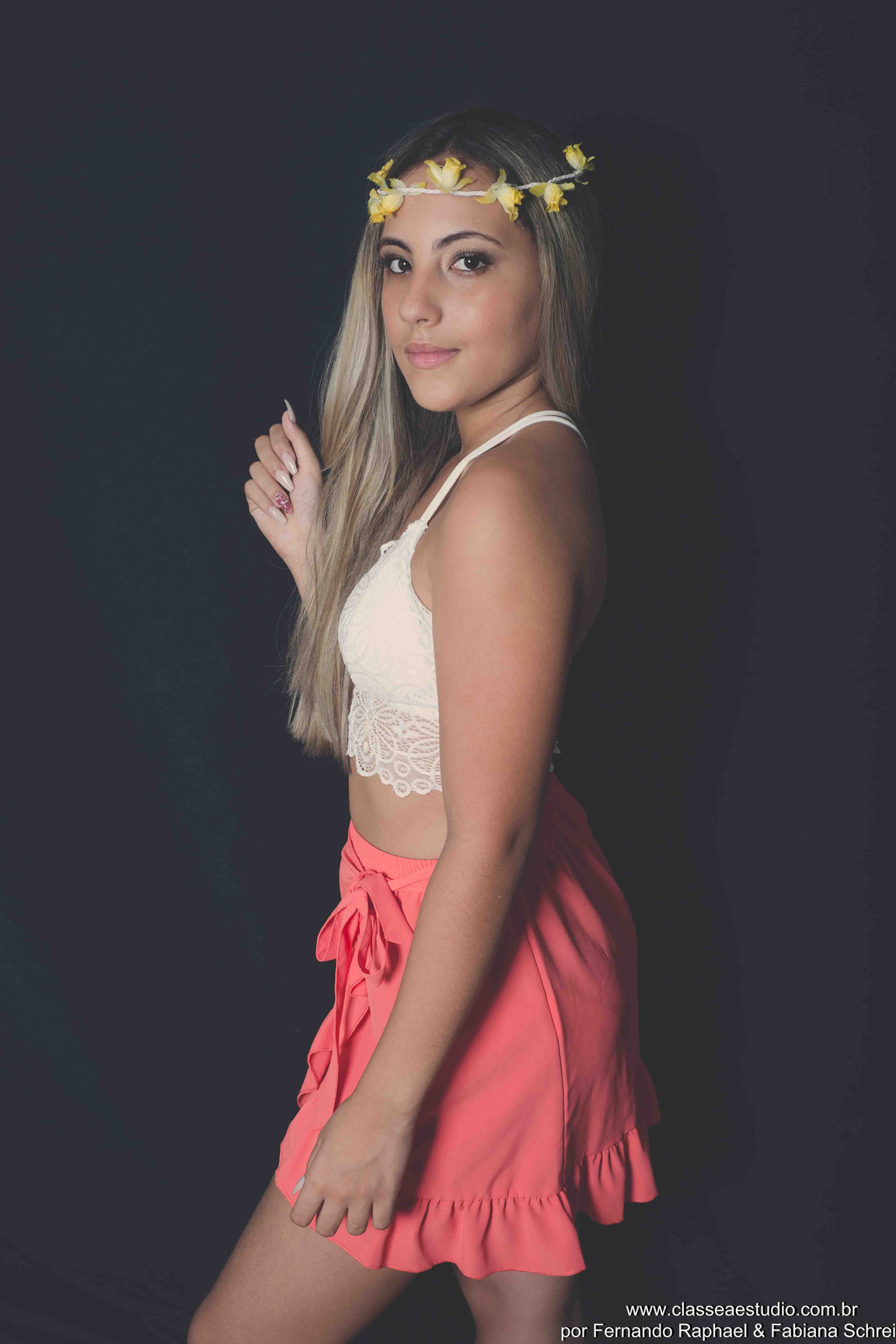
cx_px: 457
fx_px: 1941
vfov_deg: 38.2
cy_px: 674
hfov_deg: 26.0
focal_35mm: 52
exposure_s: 1/200
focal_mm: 50
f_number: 8
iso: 50
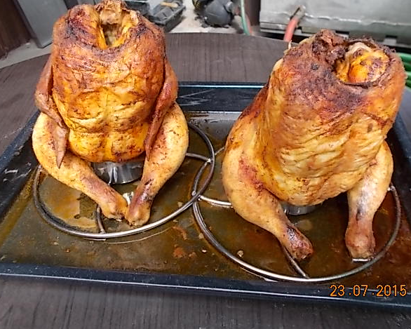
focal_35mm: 32
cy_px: 162
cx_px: 205
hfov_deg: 55.7
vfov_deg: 45.8
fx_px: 389
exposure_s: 1/80
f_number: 3.4
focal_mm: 5.3
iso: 80
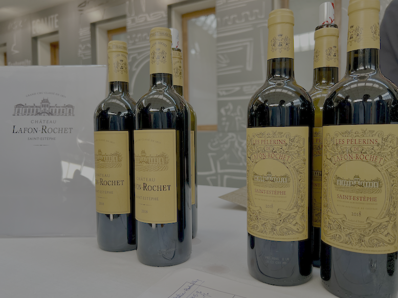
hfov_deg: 67.3
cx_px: 199
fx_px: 299
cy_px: 149
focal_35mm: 26
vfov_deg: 53.0
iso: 64
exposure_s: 1/100
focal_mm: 5.7
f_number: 1.5
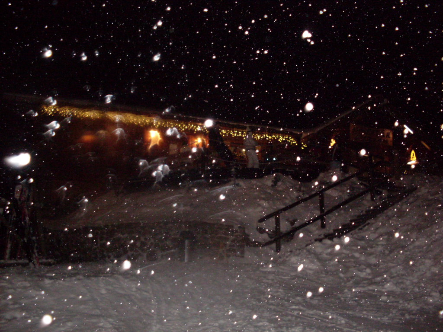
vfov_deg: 37.7
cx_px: 222
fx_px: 486
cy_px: 166
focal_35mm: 38
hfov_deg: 49.0
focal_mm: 6.3
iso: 240
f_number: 2.8
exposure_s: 1/45
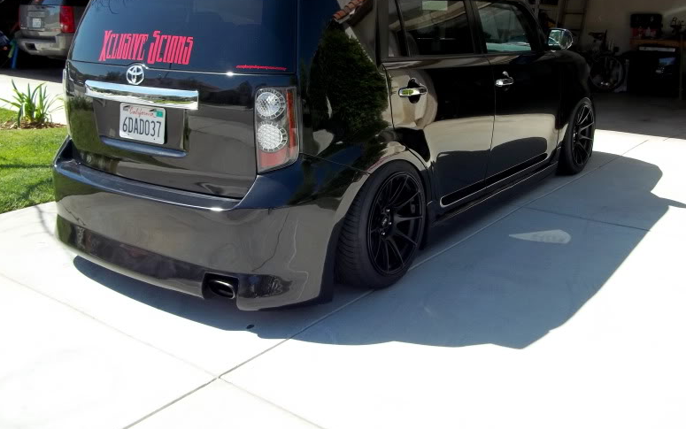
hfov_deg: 55.3
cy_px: 174
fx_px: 655
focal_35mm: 35
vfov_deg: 36.2
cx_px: 346
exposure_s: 1/80
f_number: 8.8
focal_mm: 5.7
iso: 64
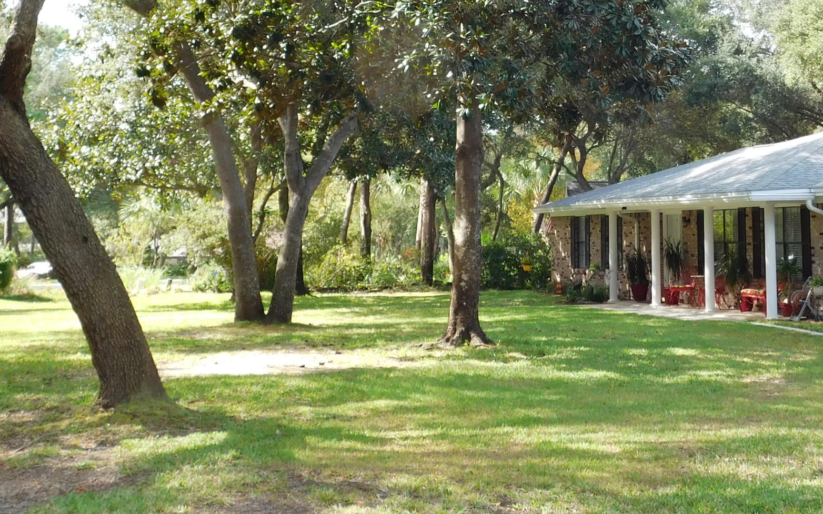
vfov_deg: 20.5
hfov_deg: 33.3
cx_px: 518
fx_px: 1368
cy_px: -11
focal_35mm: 61
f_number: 3.2
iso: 125
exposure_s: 1/200
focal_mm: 5.3
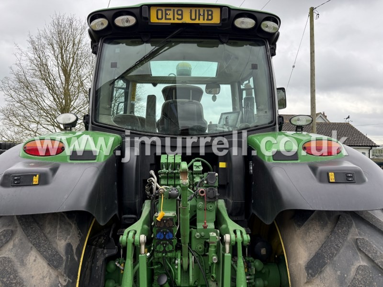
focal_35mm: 24
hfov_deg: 71.6
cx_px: 192
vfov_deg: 56.8
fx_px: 266
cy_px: 144
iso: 100
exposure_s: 1/1139
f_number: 1.78
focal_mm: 6.76
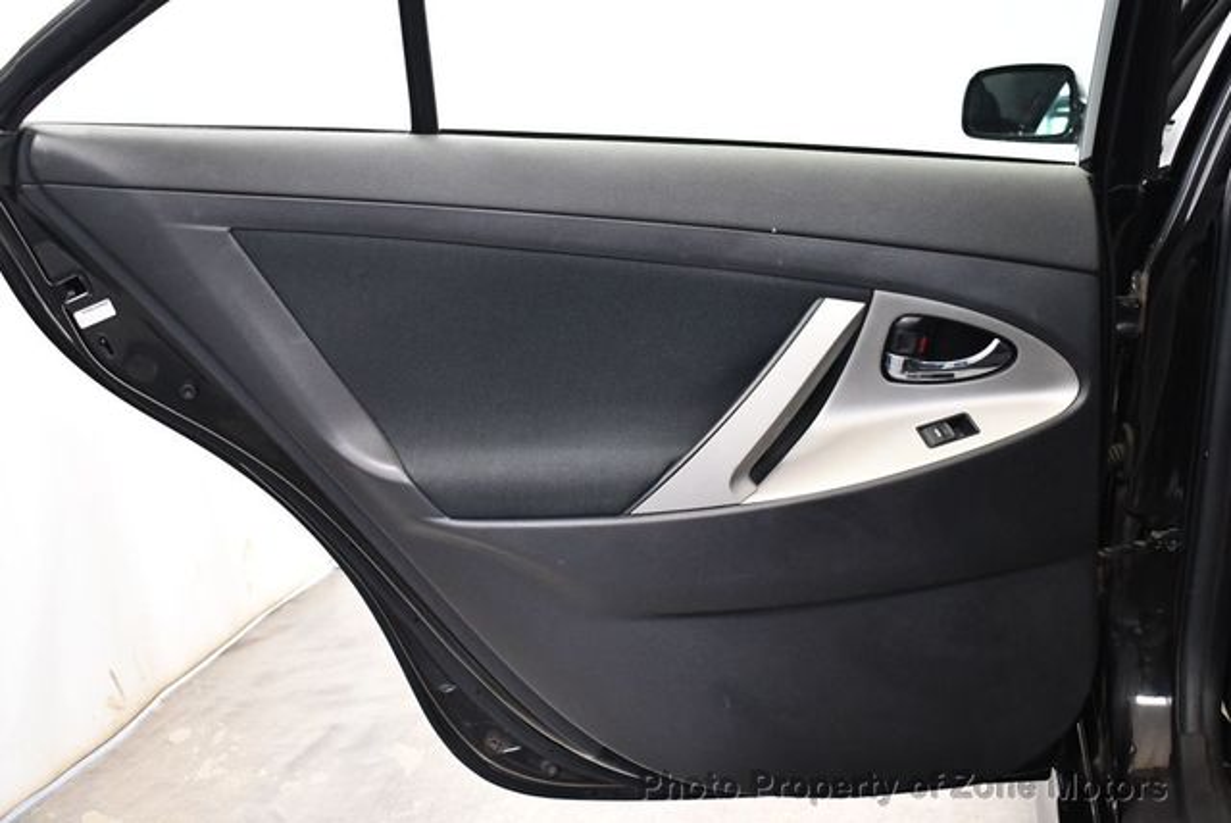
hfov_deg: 48.4
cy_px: 412
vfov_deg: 33.5
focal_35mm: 40
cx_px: 616
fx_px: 1369
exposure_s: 1/80
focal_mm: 20
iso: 3200
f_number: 3.8
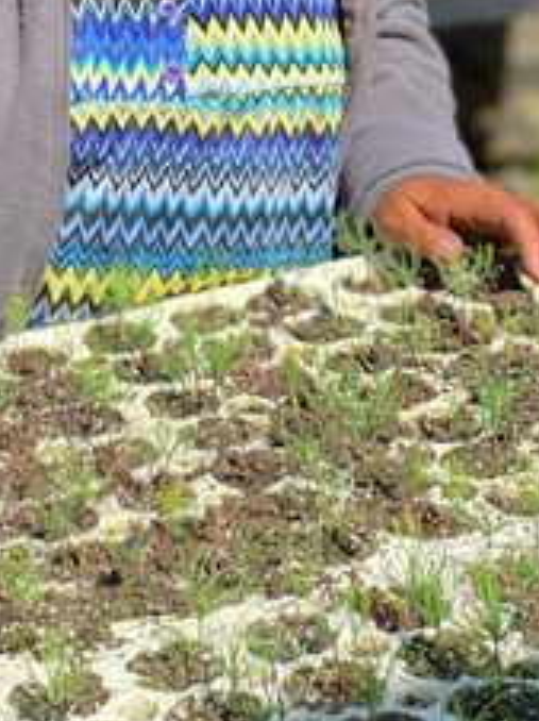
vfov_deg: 14.3
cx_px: 57
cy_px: -13
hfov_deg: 10.8
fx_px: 2829
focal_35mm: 136
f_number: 2.2
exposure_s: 1/167
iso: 25
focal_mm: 7.5
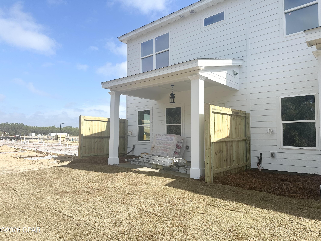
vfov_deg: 56.8
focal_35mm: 24
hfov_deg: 71.6
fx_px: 223
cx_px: 160
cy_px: 120
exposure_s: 1/3472
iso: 80
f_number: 1.78
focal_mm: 6.86
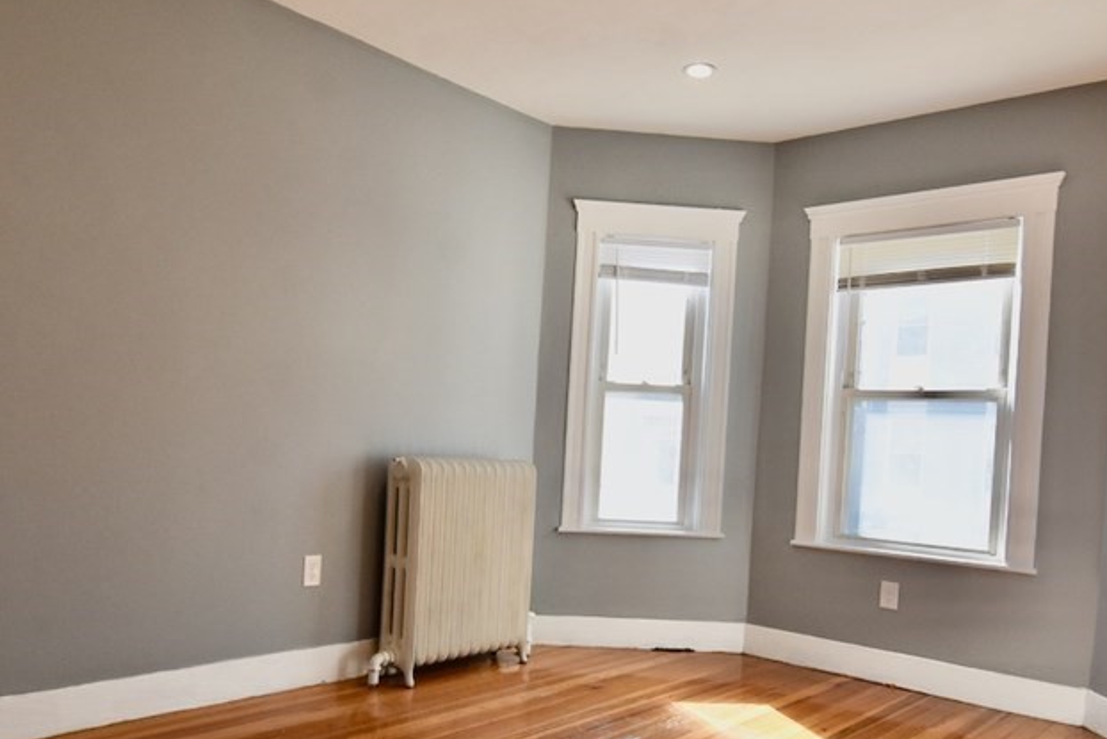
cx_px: 527
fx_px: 874
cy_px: 450
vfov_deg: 45.5
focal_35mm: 28
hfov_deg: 64.7
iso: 800
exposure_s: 1/200
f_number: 7.1
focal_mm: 11.5
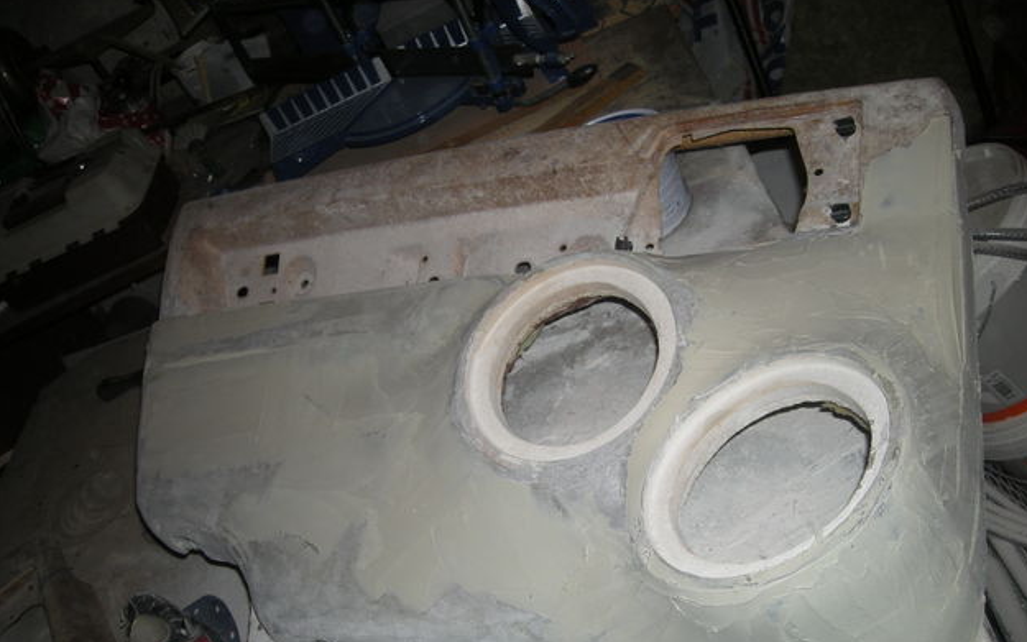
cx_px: 523
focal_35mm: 38
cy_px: 386
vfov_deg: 33.5
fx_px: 1064
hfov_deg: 51.5
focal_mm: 5.7
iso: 50
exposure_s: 1/60
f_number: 2.8
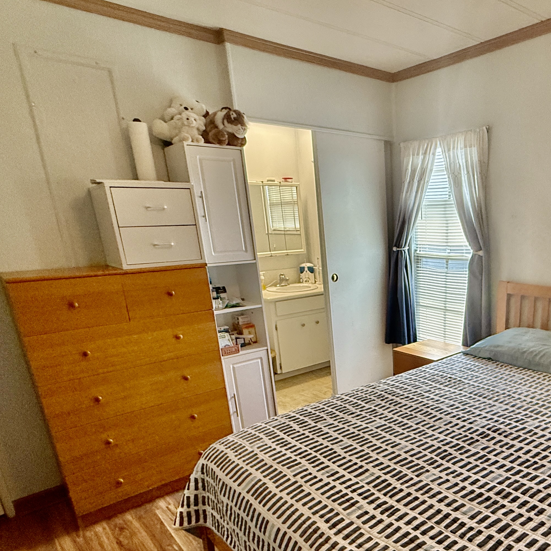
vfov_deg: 61.4
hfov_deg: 59.7
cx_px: 410
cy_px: 369
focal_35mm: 25
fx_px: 450
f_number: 2.2
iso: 400
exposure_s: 1/120
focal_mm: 2.22
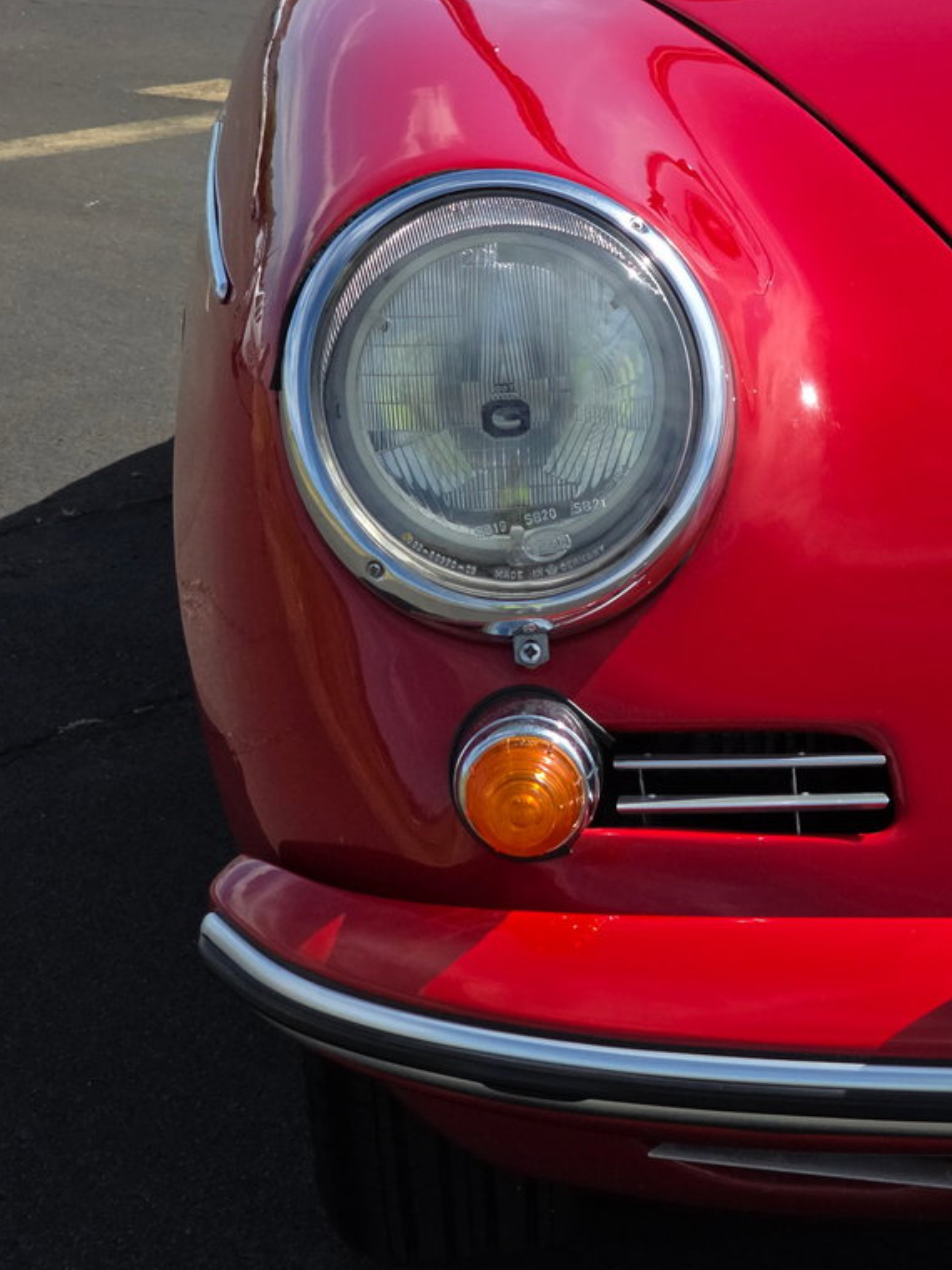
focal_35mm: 93
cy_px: 635
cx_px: 848
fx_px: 3410
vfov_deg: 21.1
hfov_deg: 15.7
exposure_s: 1/2679
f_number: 2.4
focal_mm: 7.9
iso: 50
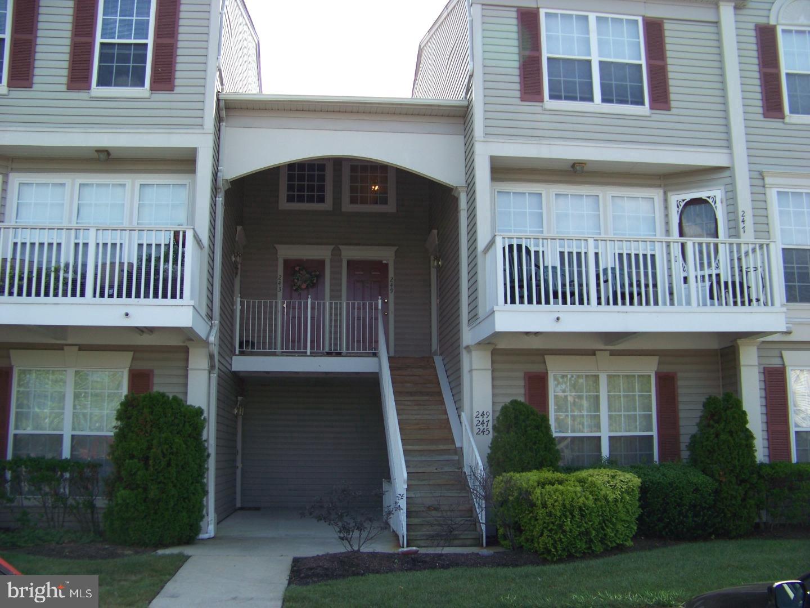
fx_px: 842
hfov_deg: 51.4
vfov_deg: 39.7
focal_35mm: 36
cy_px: 304
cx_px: 405
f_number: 2.8
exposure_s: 1/500
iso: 65
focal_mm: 5.85
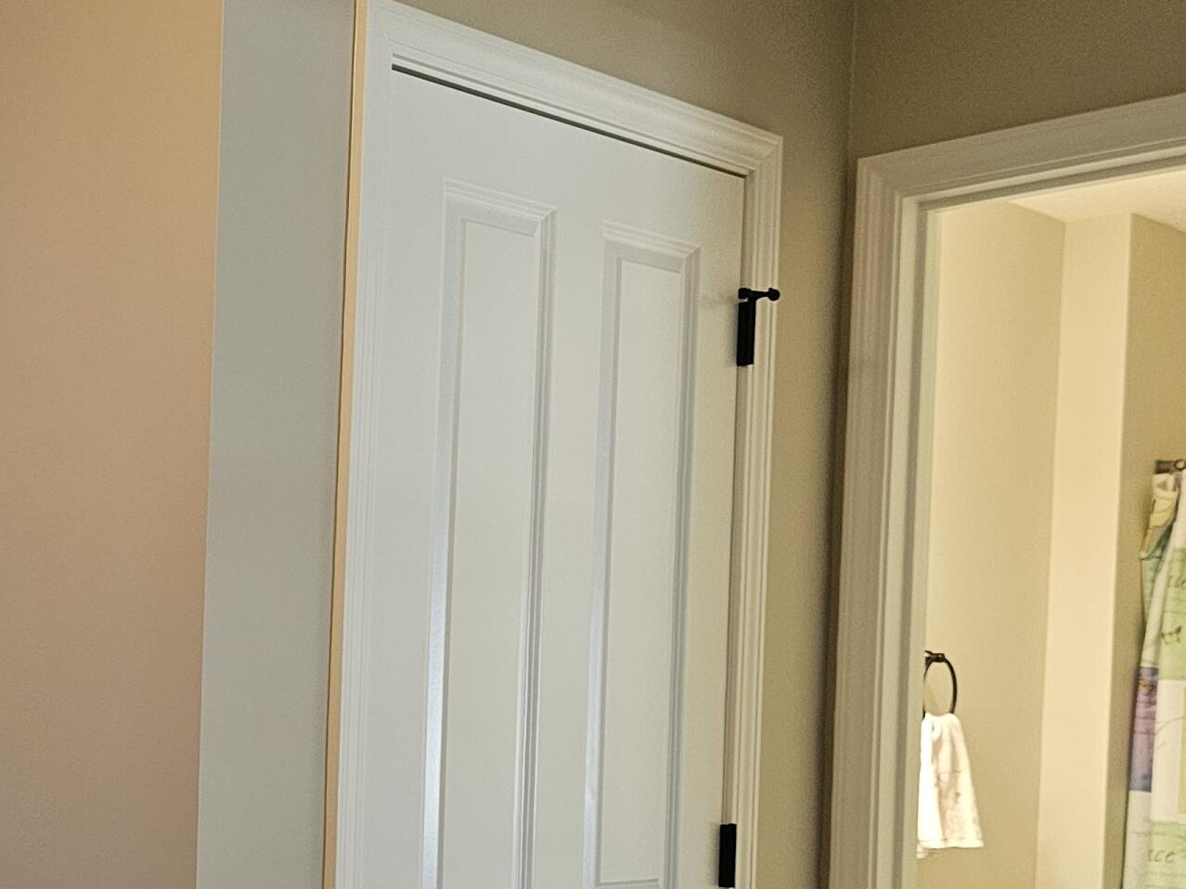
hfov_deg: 32.3
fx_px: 1850
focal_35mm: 54
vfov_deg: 26.5
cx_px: -41
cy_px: 720
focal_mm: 6.3
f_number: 1.7
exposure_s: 1/120
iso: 400
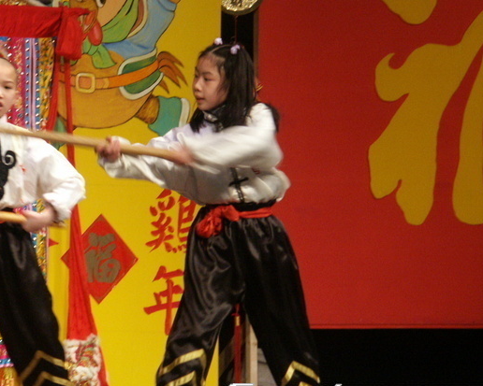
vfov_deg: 5.4
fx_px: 4132
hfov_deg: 6.7
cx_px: 110
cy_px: 123
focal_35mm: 289
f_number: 3.5
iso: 200
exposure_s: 1/45
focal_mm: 48.25
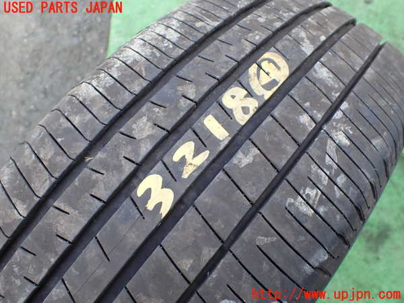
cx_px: 202
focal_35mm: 30
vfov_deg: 46.8
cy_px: 152
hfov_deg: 60.0
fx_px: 350
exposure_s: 1/200
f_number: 2.3
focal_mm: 5.4
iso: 100
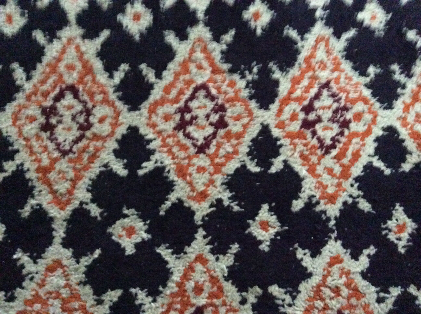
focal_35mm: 32
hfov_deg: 56.9
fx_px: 389
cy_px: 157
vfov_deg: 44.1
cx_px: 210
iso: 800
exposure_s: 1/17
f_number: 2.4
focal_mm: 3.3
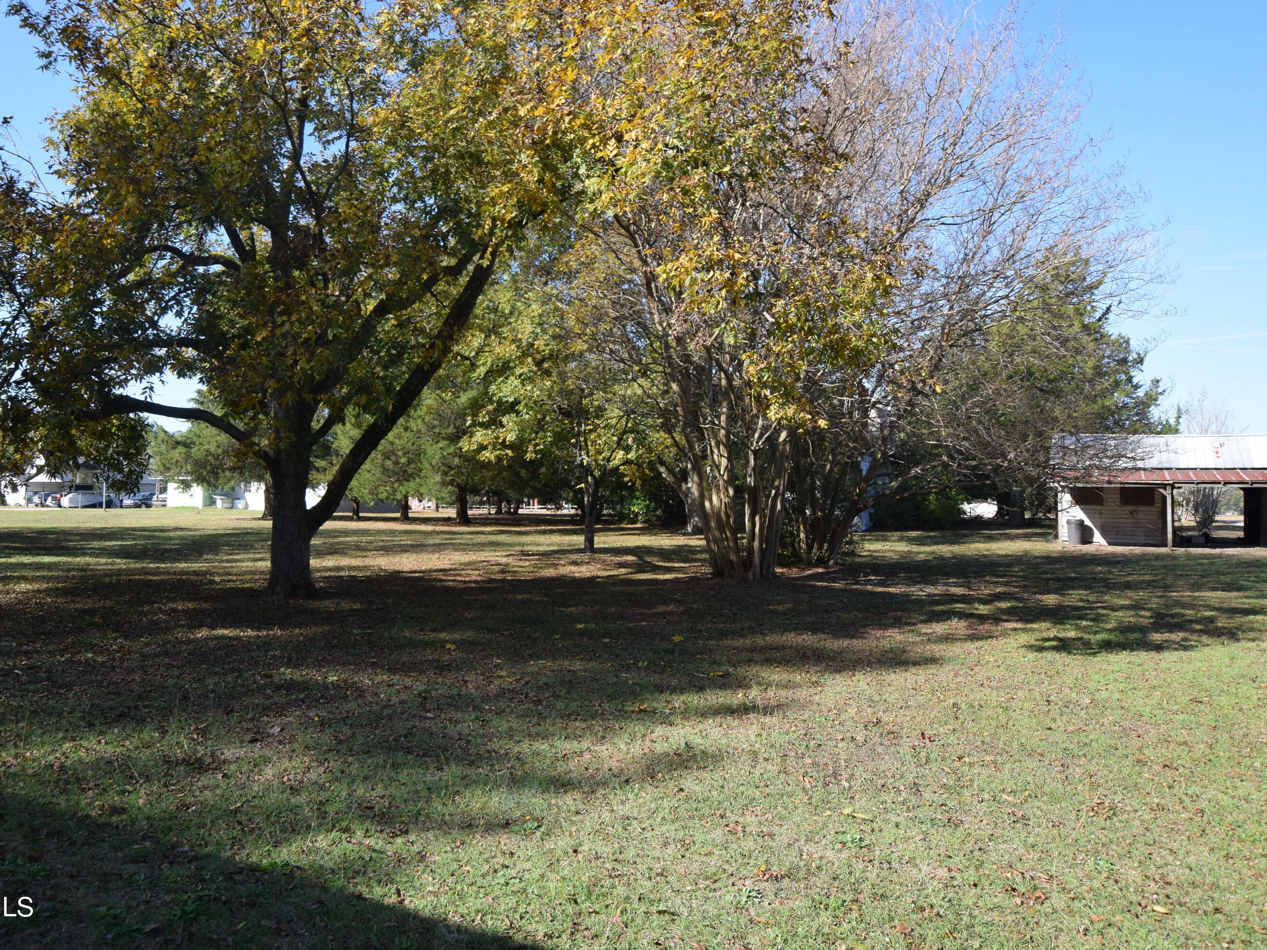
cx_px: 551
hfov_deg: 70.1
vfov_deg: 55.7
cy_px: 472
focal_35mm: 25
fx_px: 898
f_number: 8
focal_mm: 15
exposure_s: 1/250
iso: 280
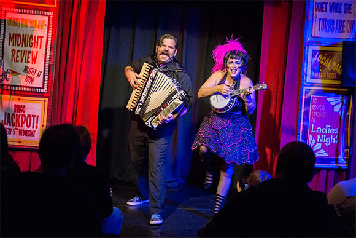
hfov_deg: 44.5
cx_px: 178
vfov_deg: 30.5
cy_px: 119
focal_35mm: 44
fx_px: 435
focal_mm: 44
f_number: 2.8
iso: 1600
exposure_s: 1/250
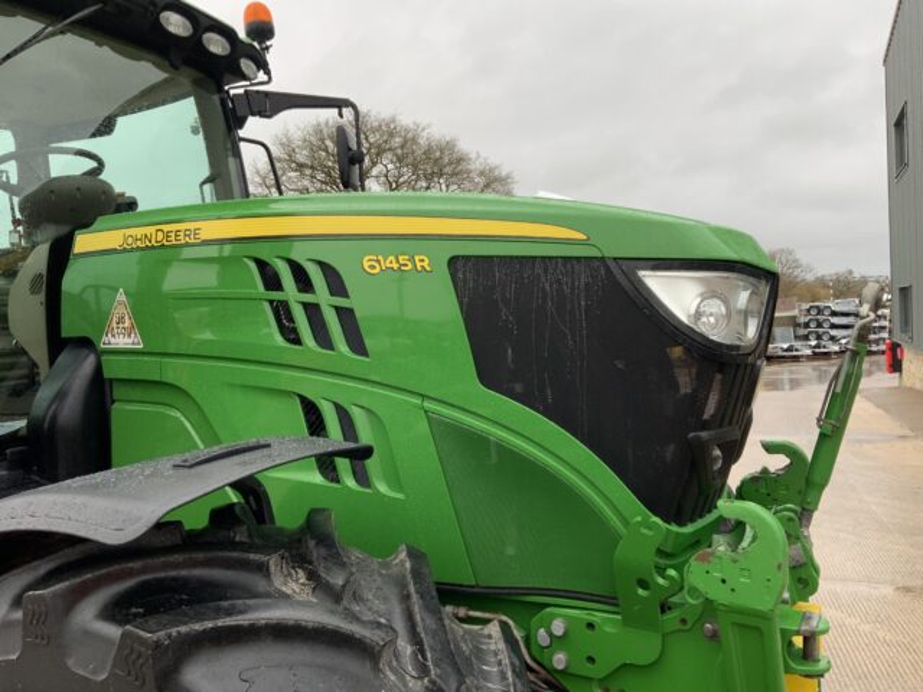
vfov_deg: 48.2
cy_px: 346
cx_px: 462
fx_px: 773
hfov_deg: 61.7
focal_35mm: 29
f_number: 1.8
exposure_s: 1/122
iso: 32
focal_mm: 3
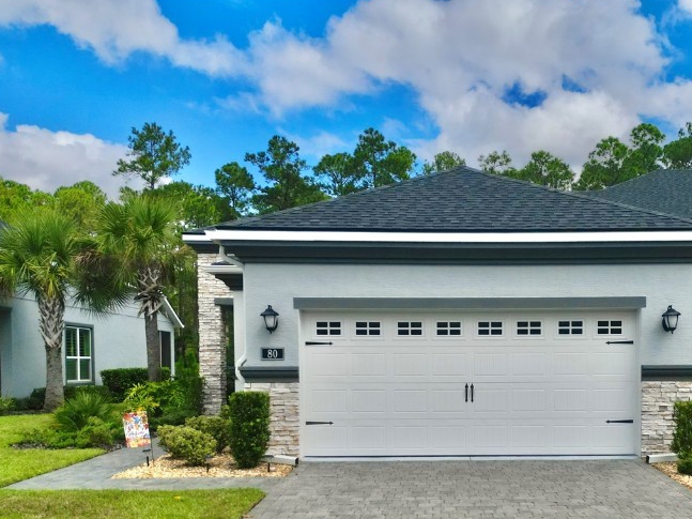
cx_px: 453
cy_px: 403
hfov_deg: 48.3
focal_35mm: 38
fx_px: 760
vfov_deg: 36.6
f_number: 1.7
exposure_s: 1/6000
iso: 100
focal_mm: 6.72
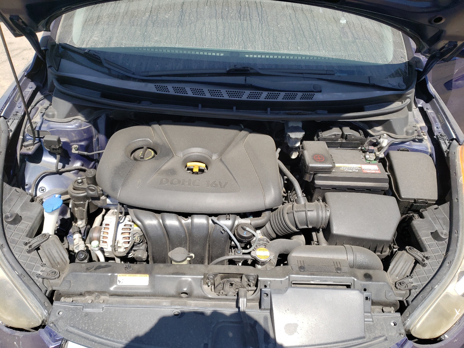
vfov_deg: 53.1
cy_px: 174
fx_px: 349
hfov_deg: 67.3
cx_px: 232
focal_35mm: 26
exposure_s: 1/1250
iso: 50
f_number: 1.5
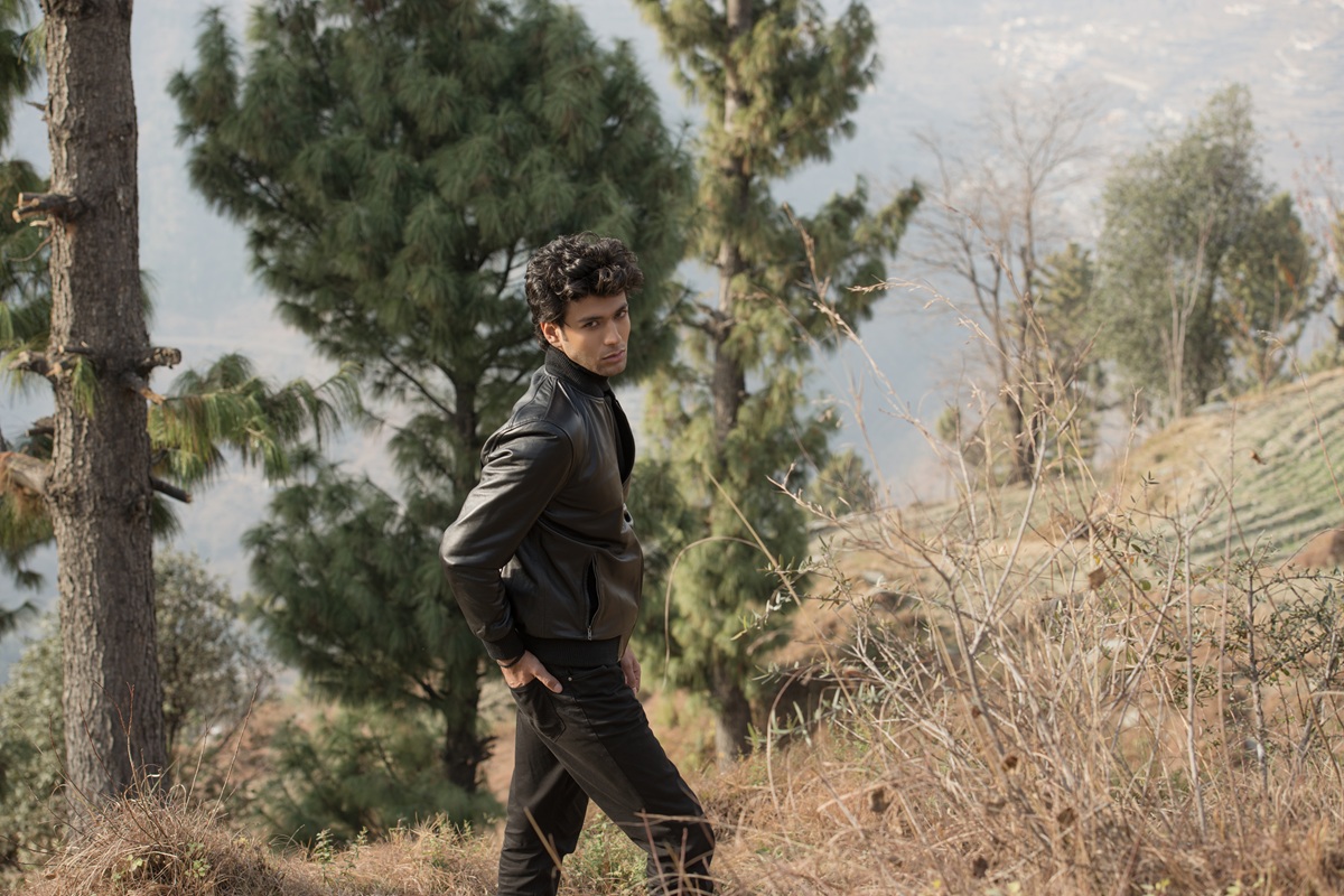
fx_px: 2613
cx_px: 672
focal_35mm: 70
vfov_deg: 19.5
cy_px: 448
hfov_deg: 28.8
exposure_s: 1/200
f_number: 4.5
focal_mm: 70
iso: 80
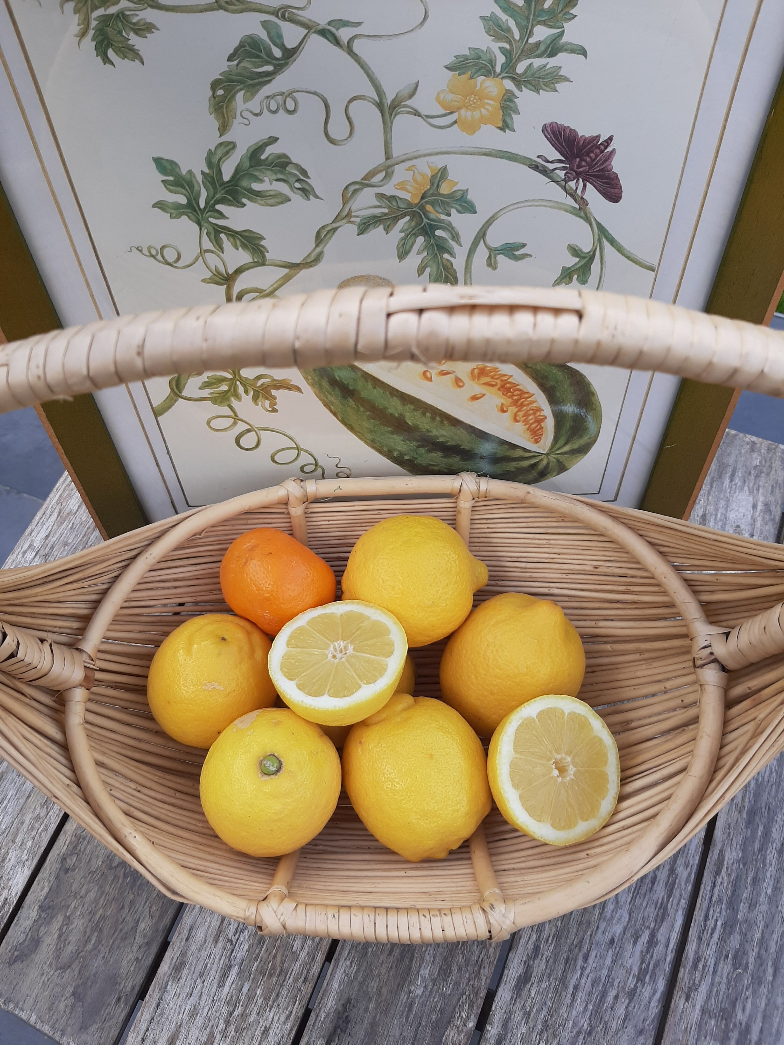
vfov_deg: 67.3
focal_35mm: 26
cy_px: 522
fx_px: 785
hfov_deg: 53.1
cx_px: 392
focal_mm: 3.93
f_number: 1.7
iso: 40
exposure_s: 1/511
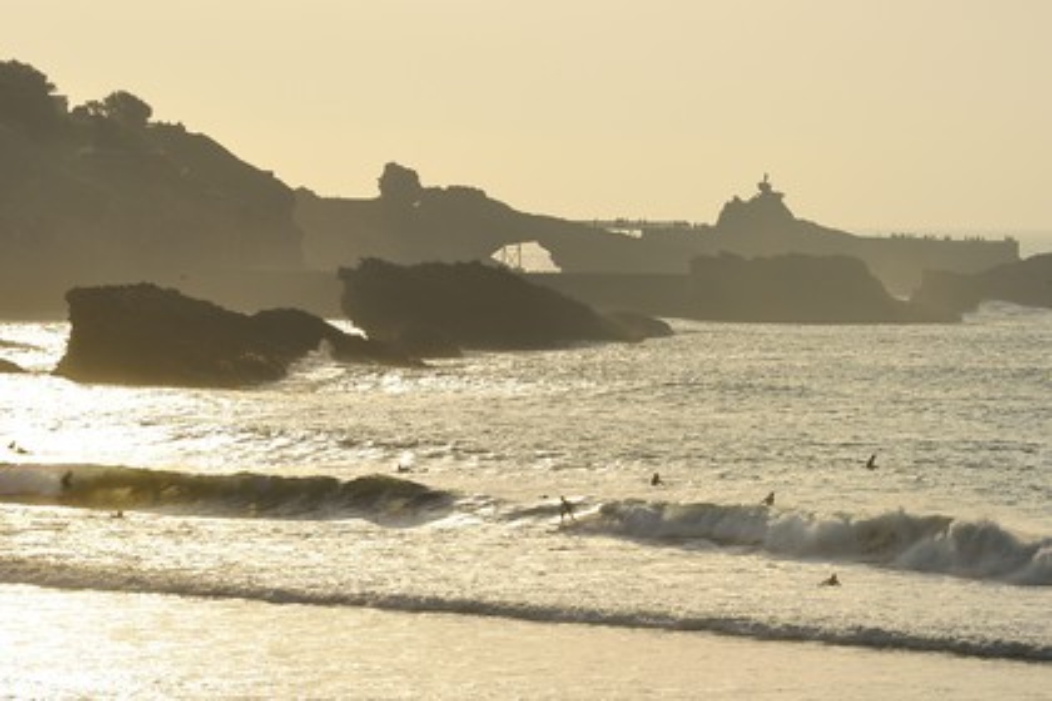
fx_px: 5844
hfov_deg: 10.3
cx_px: 526
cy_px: 350
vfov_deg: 6.9
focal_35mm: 200
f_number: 16
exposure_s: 1/400
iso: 200
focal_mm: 200
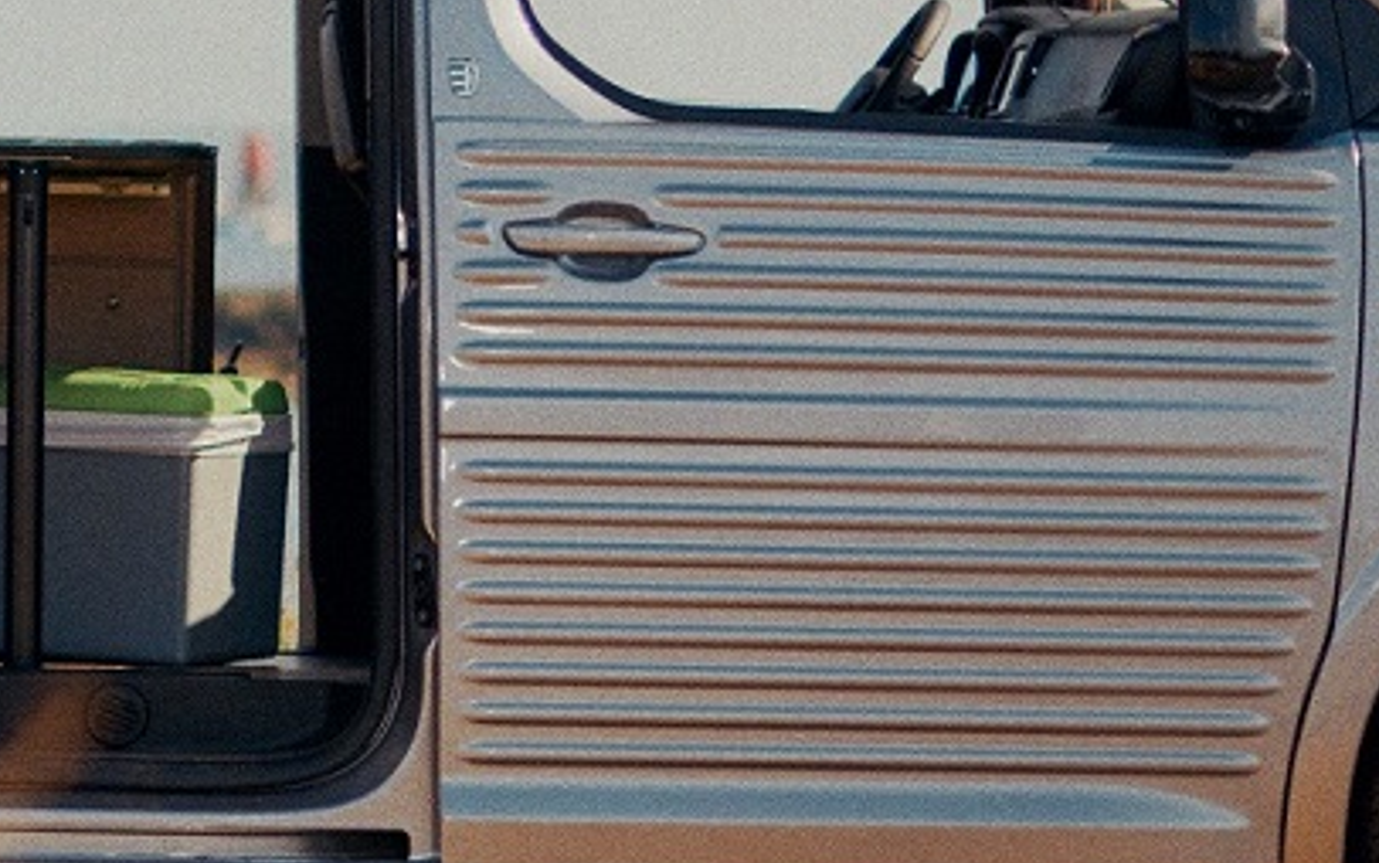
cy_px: 217
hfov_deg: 10.2
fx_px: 7594
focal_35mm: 202
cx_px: -255
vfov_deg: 6.5
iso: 100
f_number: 2
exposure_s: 1/6400
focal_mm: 50
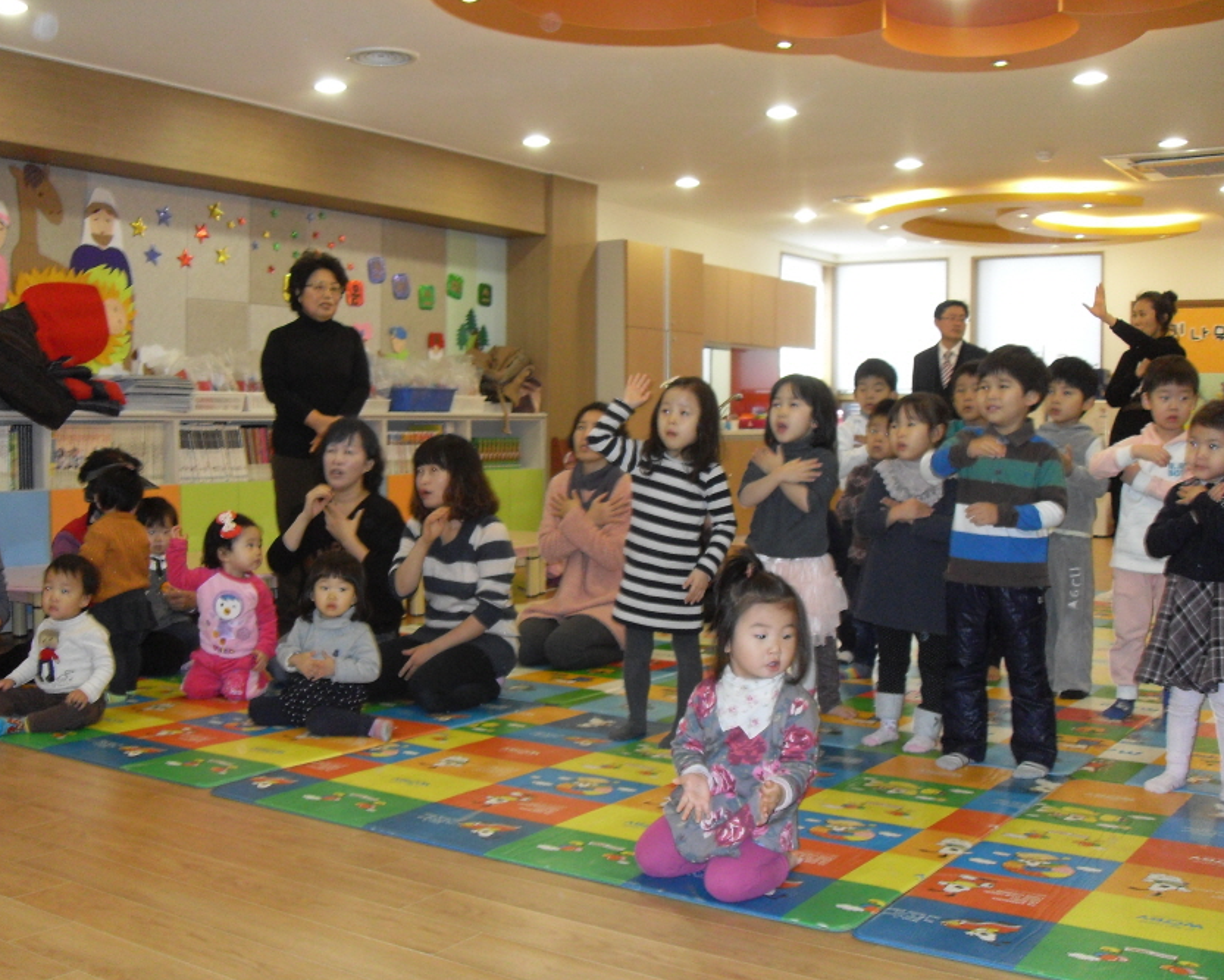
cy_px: 494
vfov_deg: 38.2
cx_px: 604
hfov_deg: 46.8
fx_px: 1413
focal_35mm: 39
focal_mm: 6.3
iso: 240
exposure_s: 1/45
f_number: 2.8
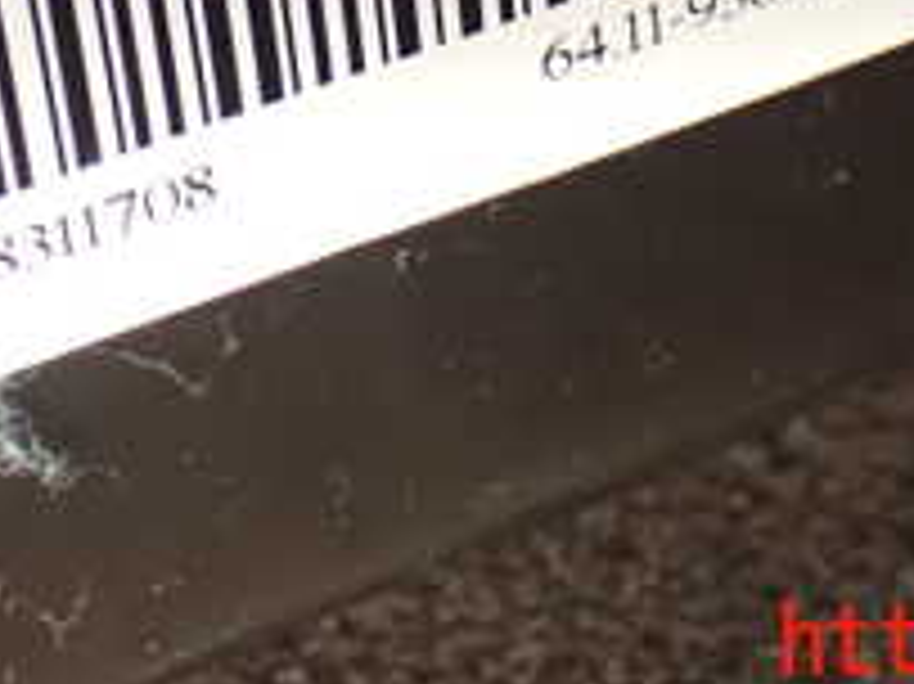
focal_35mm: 121
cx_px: 446
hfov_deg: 16.3
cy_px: -310
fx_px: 3193
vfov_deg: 11.8
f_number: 2.8
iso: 1600
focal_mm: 7.31
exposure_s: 1/40
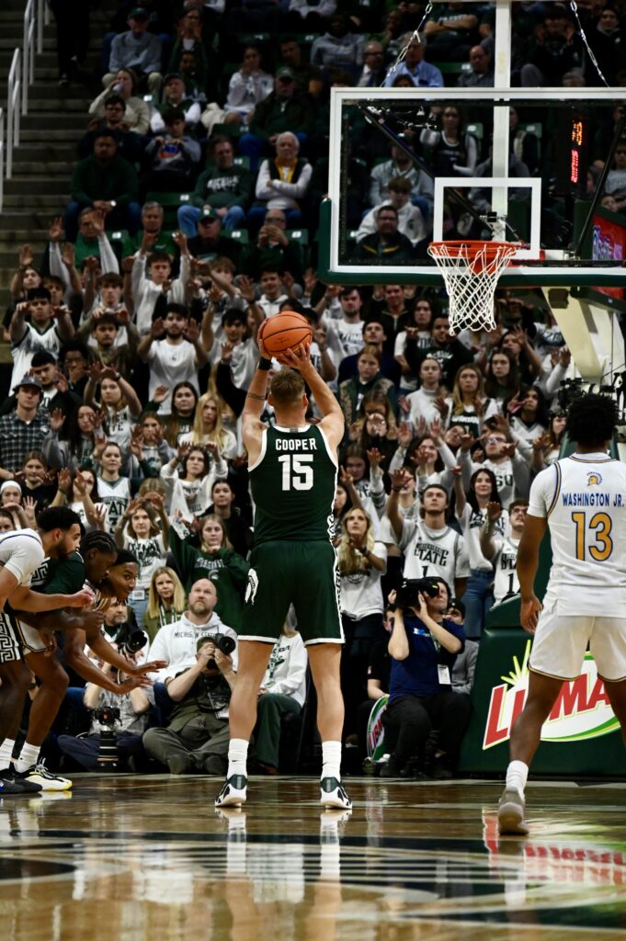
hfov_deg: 6.9
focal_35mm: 200
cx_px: 313
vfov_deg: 10.3
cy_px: 470
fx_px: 5225
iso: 8000
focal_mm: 200
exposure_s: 1/1250
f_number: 6.3
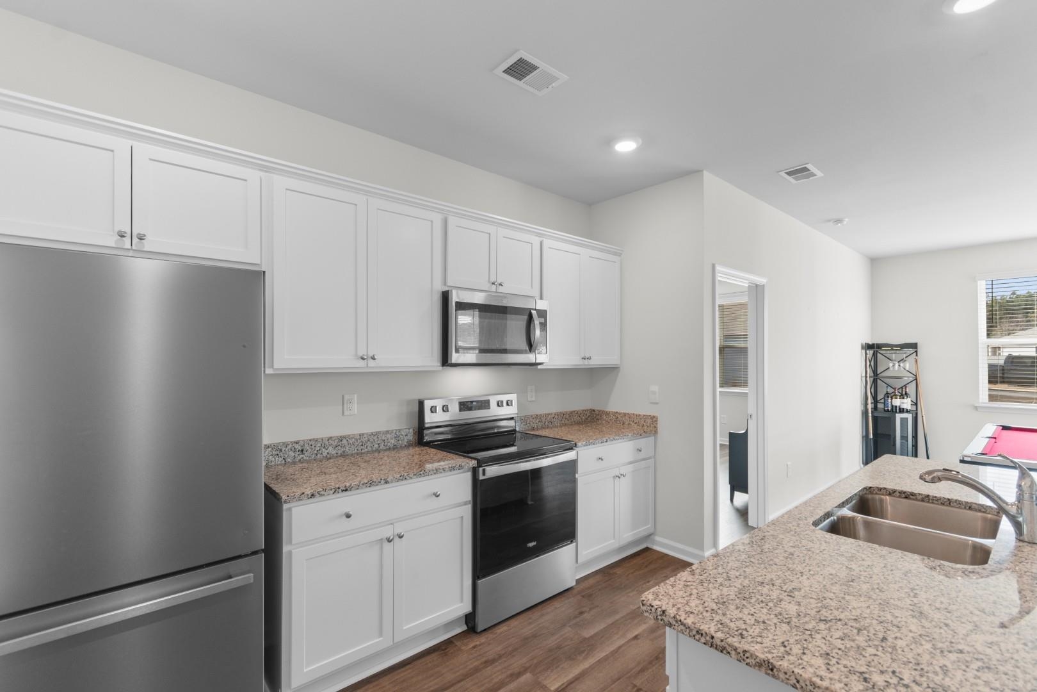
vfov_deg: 77.3
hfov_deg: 100.4
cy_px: 346
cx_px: 518
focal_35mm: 15
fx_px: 432
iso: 100
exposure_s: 1/2
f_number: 4.5
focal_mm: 10
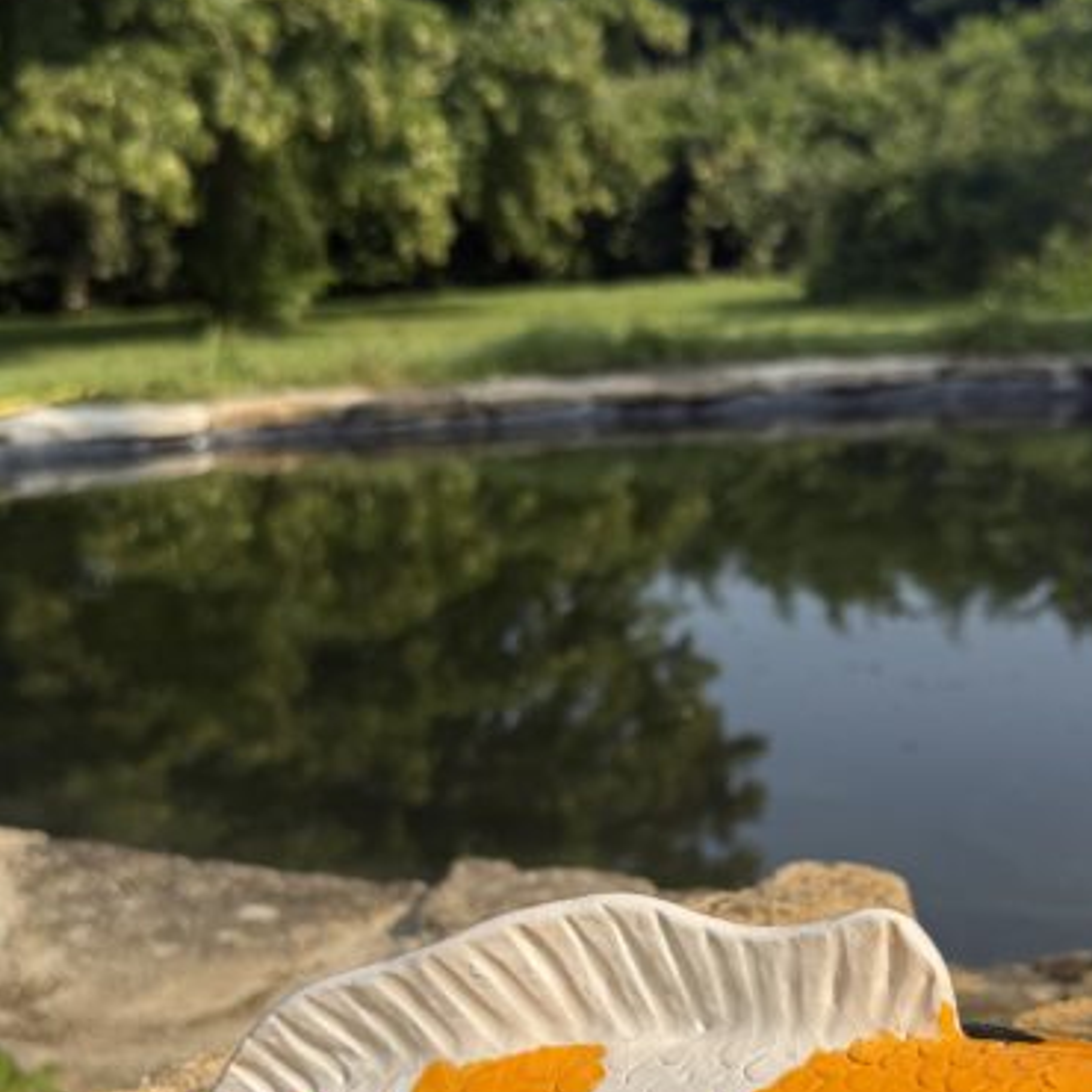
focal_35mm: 52
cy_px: 869
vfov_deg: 31.9
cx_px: 717
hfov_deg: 32.5
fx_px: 1856
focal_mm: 6.76
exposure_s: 1/4405
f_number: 1.78
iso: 80
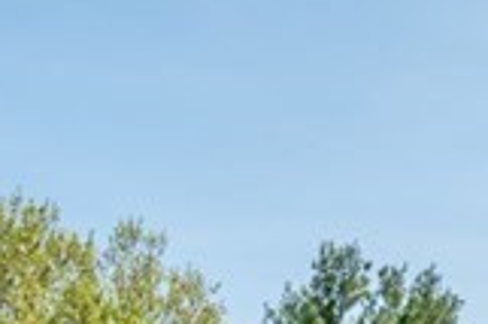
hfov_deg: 20.0
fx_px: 1381
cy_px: 627
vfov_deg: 12.1
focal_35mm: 102
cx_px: 161
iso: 320
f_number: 8
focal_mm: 16
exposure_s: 1/320
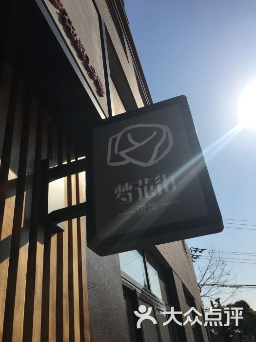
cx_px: 128
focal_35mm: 29
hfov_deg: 48.2
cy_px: 171
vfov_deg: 61.7
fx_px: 286
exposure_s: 1/4274
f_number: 2.2
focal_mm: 4.15
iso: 25
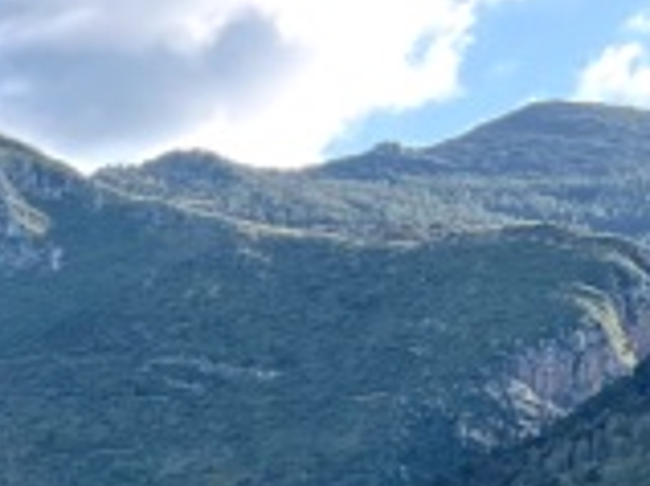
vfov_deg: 10.2
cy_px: 778
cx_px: -605
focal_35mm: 139
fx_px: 2608
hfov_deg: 12.6
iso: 50
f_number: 1.5
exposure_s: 1/1000
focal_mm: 5.7
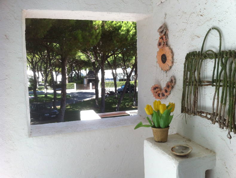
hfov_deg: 52.6
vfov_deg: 40.7
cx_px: 118
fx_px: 239
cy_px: 89
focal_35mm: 35
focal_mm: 3.85
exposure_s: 1/413
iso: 80
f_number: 2.8
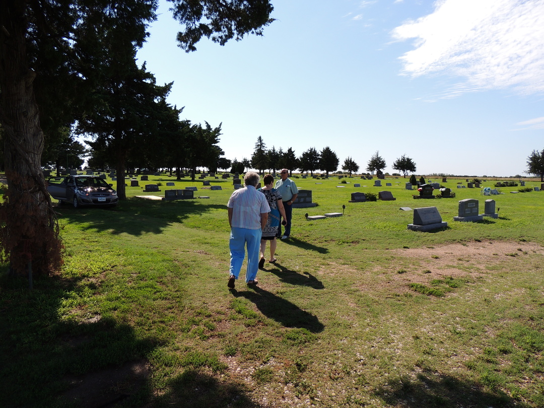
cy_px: 204
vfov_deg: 56.8
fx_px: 377
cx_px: 272
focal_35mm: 24
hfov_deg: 71.6
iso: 100
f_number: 3
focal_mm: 4.3
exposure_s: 1/1250
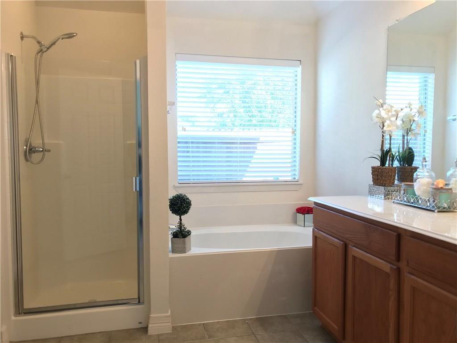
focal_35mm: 28
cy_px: 172
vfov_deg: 49.7
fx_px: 370
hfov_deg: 63.4
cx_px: 228
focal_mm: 3.99
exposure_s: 1/30
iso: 25
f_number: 1.8
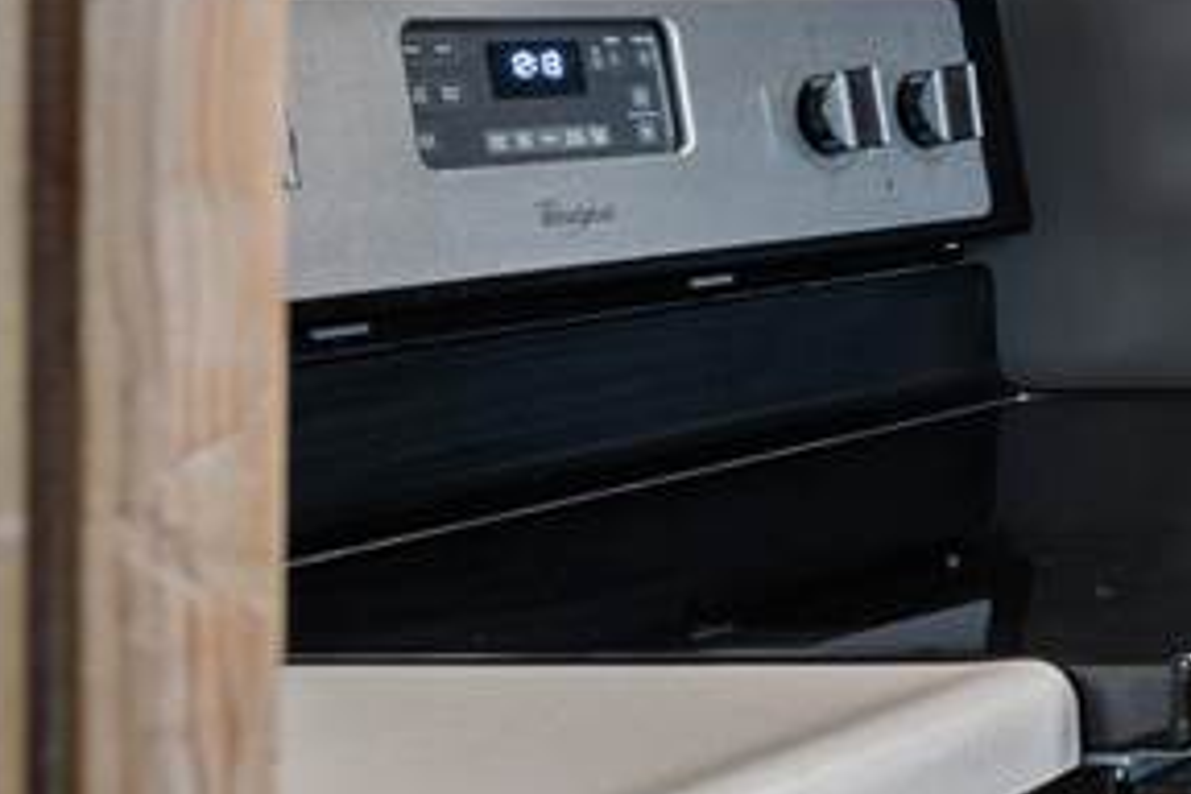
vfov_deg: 16.7
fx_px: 2646
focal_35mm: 80
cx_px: 2618
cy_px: 14
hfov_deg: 16.4
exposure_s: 1/13
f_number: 8
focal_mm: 18
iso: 400
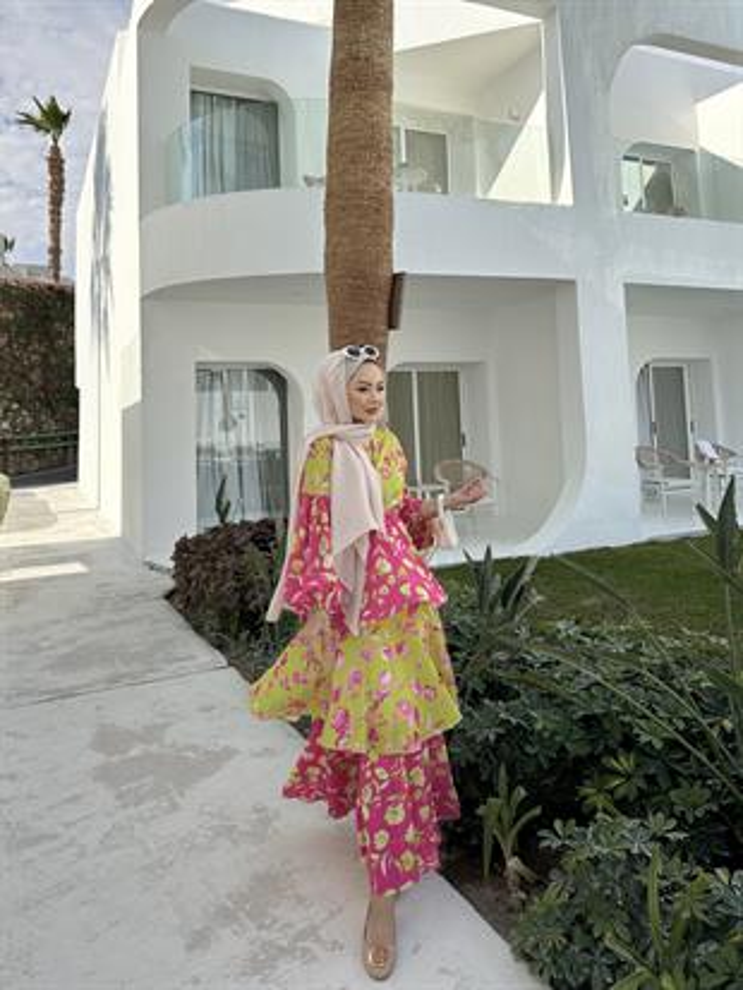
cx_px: 372
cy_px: 495
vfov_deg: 71.6
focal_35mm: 24
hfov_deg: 56.8
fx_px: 686
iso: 80
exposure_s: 1/4762
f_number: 1.78
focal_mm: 6.86
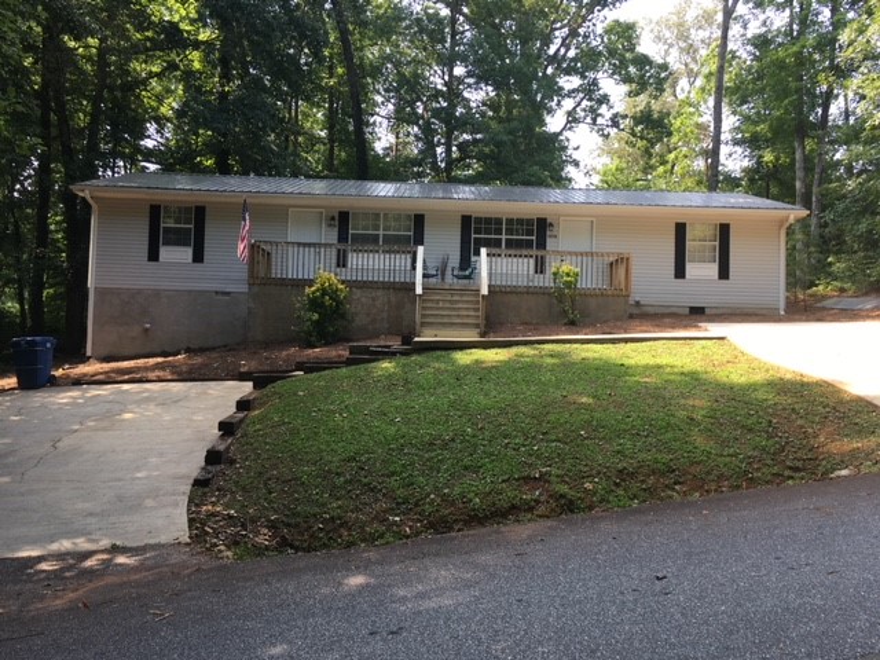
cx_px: 440
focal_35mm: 29
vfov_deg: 48.2
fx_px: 737
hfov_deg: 61.7
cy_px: 330
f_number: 2.2
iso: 25
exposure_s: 1/161
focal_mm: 4.15
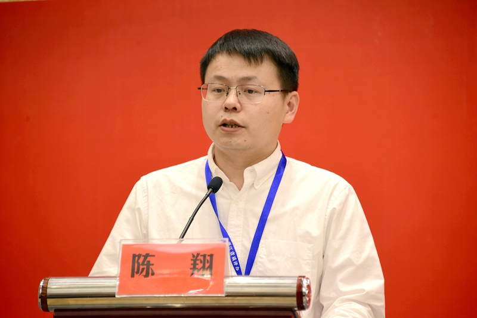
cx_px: 238
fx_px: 2782
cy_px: 159
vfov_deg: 6.5
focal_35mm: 210
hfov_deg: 9.8
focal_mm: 210
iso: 800
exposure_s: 1/50
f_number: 5.6
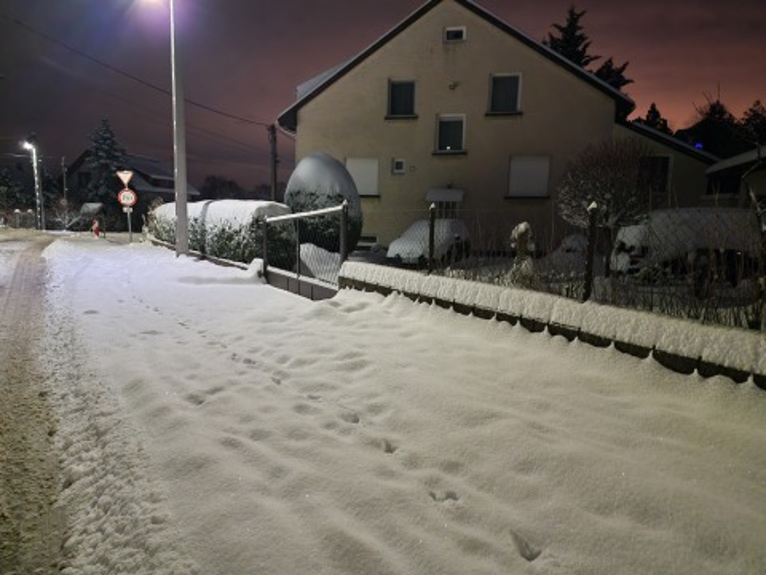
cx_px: 383
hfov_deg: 73.9
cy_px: 288
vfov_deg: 58.9
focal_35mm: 23
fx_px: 509
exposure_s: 1/25
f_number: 1.8
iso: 1600
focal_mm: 6.4
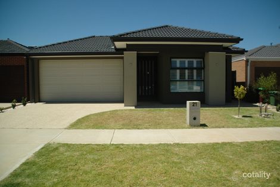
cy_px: 94
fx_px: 210
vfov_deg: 47.9
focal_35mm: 27
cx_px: 140
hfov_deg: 67.4
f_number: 3.5
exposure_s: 1/6400
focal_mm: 18
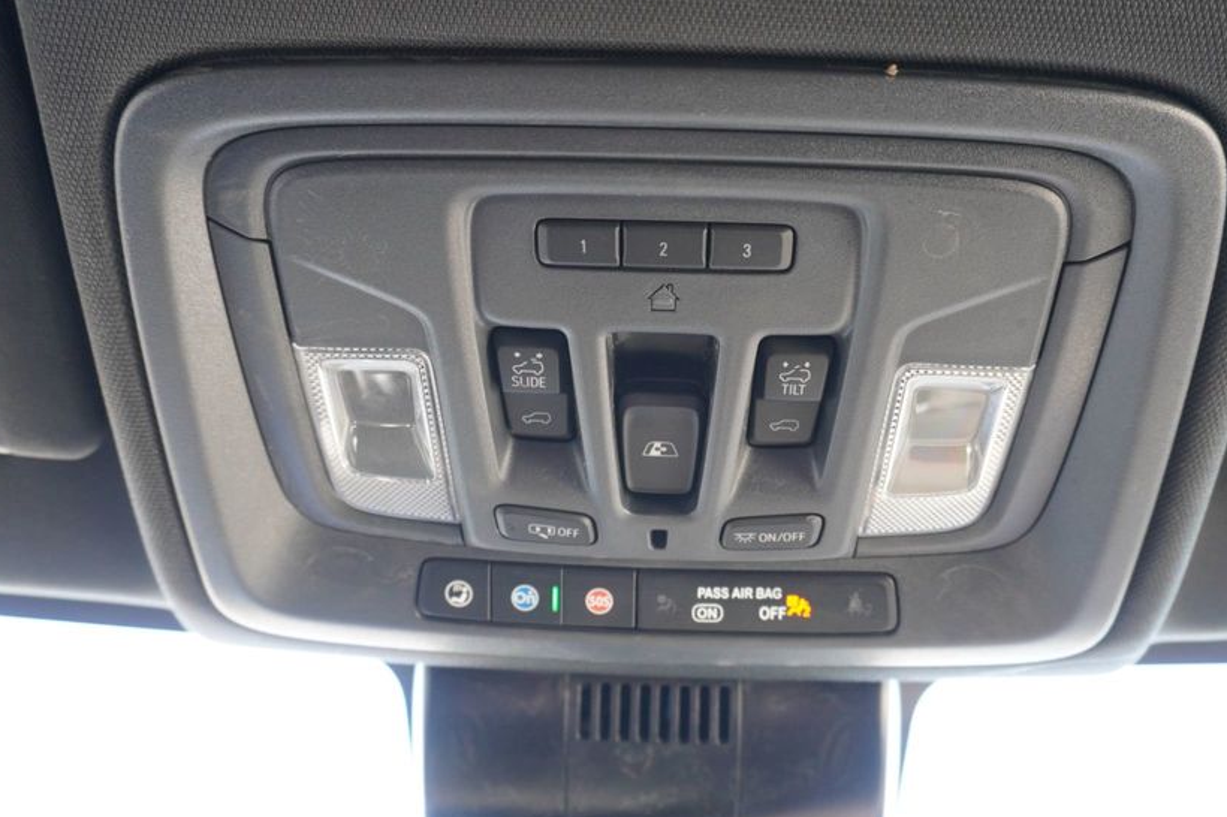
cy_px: 368
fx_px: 1022
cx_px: 655
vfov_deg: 43.5
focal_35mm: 30
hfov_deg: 61.9
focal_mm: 16
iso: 800
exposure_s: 1/60
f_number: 4
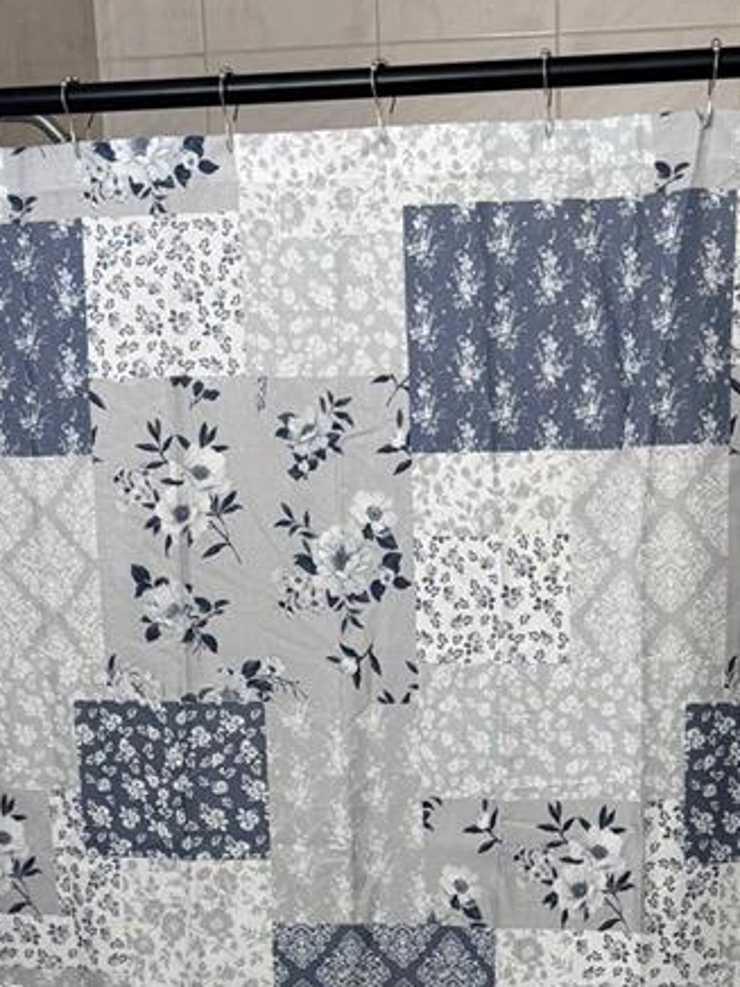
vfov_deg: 27.6
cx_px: 625
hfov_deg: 21.9
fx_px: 1881
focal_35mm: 66
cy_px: 1001
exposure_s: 1/120
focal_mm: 6.76
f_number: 1.78
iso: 125
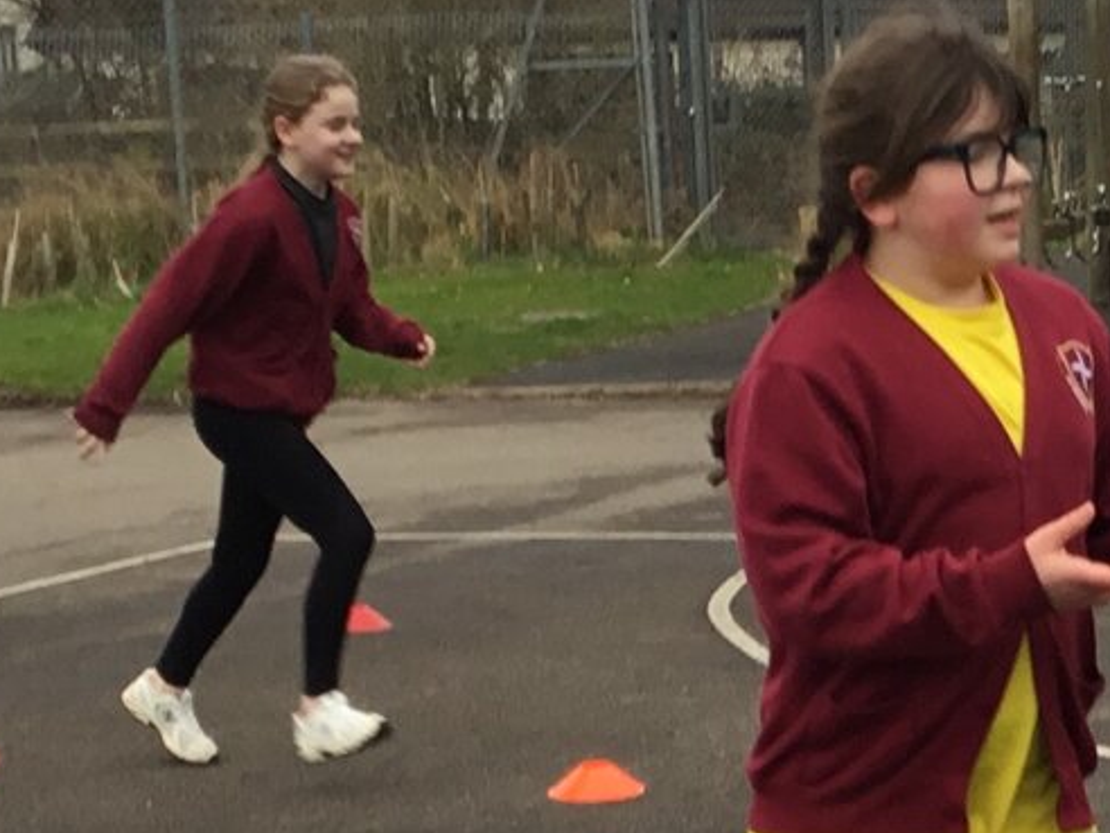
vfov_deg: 11.3
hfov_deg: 15.0
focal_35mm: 129
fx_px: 4137
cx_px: 1124
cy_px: 984
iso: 25
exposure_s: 1/233
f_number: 2.4
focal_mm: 3.3
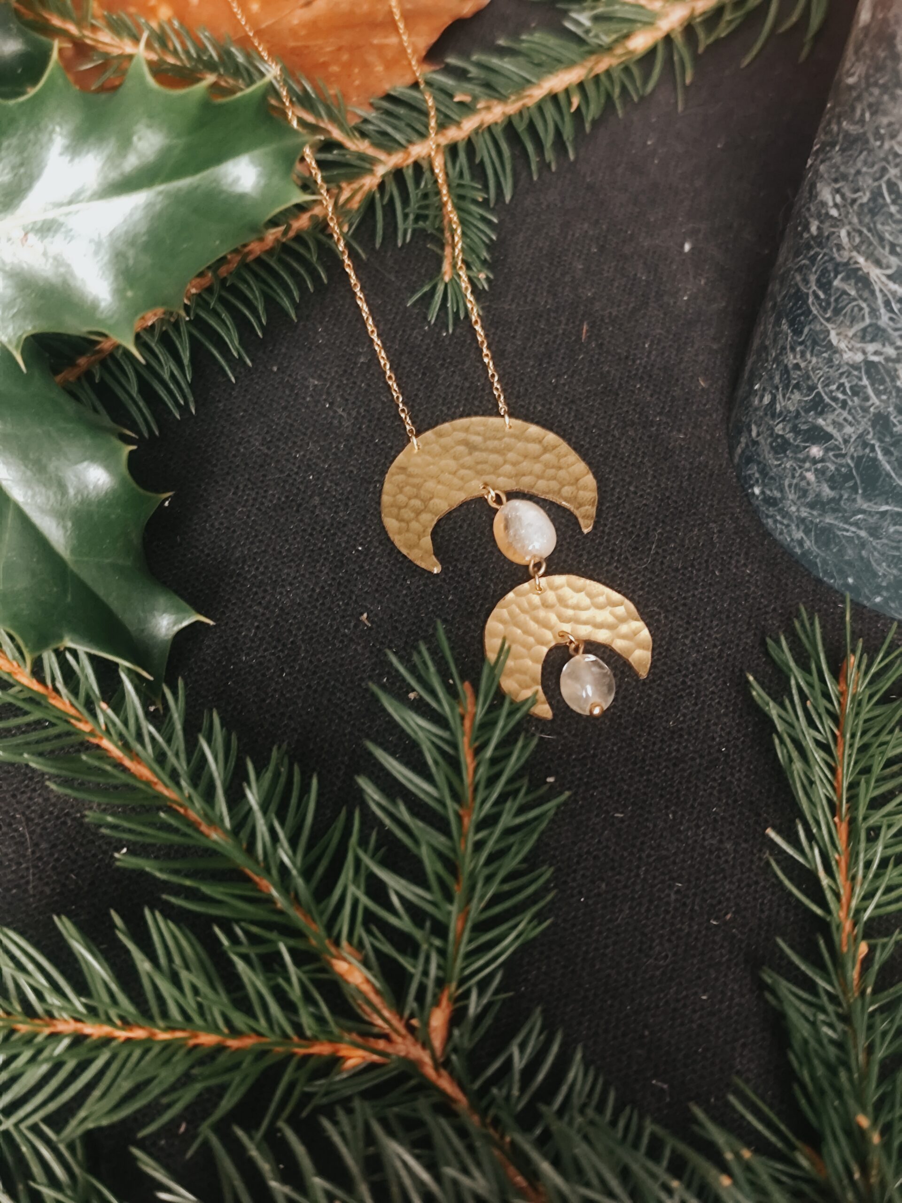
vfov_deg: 41.2
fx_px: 1598
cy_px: 602
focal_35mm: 46
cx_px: 451
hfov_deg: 31.5
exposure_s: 1/25
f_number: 1.65
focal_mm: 6.19
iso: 1000
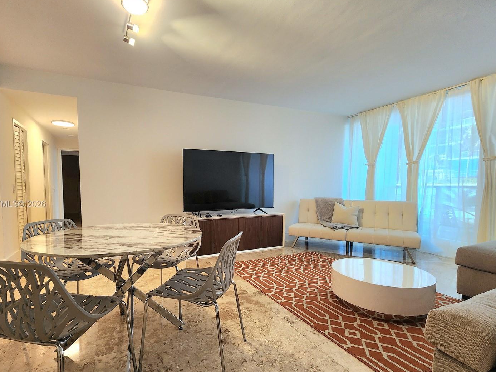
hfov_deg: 97.8
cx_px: 220
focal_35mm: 15
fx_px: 215
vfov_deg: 81.5
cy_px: 205
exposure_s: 1/60.2
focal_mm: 2.2
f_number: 2.2
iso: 160
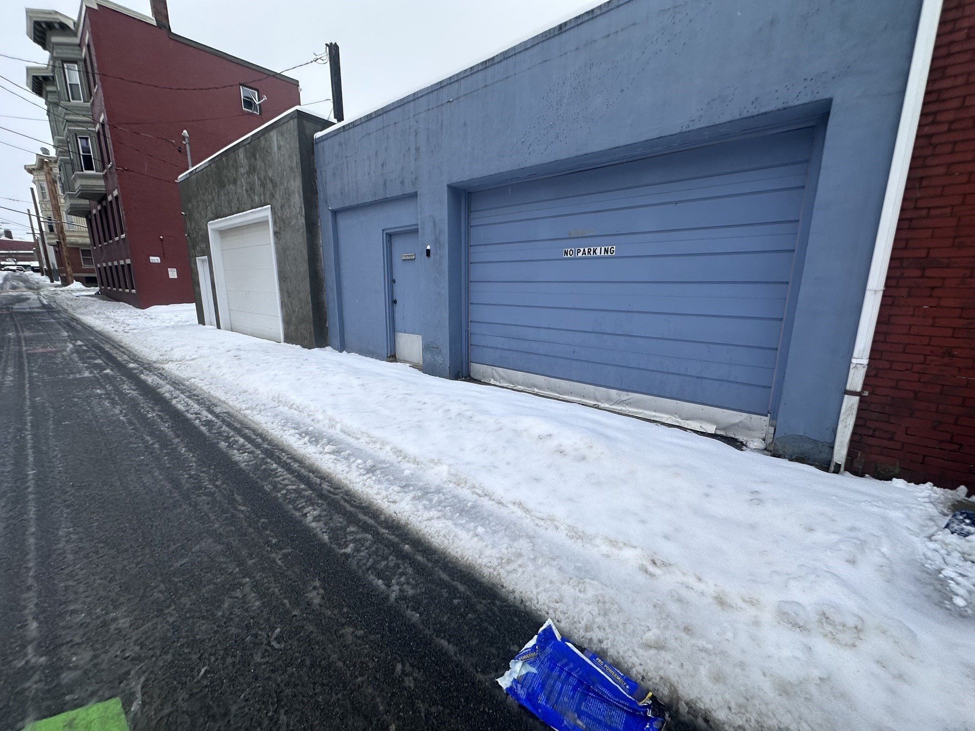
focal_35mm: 14
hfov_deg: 102.1
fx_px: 394
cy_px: 366
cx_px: 488
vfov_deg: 85.7
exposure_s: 1/375
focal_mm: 2.22
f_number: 2.2
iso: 40
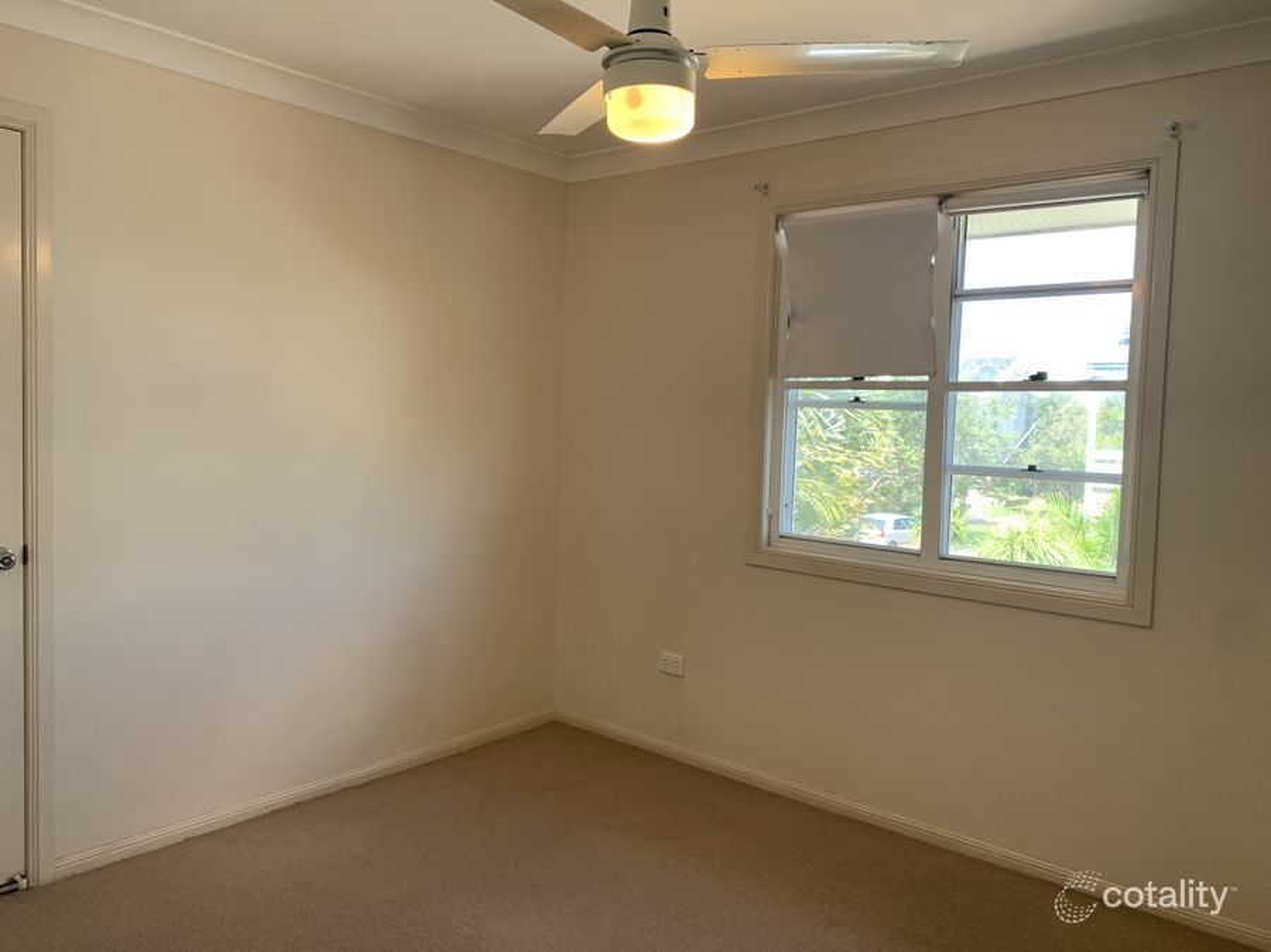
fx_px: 954
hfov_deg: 67.3
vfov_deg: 53.0
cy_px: 476
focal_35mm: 26
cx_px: 636
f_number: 1.8
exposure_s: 1/121
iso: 80
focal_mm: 4.25
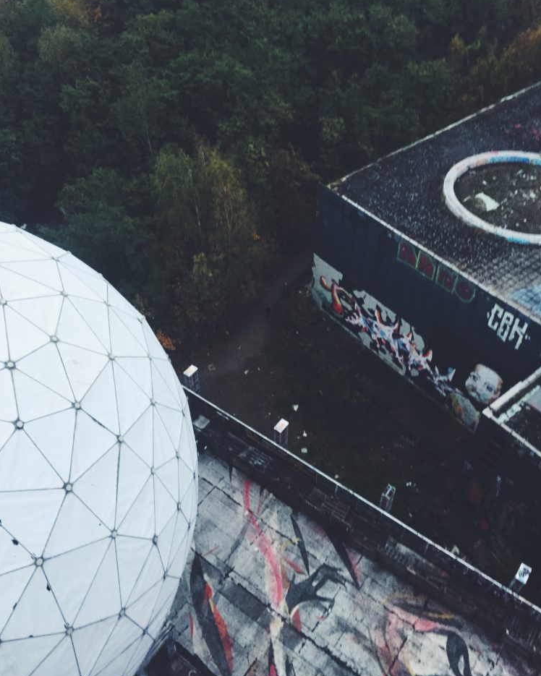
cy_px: 315
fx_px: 620
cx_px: 265
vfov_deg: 57.1
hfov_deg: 47.1
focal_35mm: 31
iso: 200
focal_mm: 4.15
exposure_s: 1/33
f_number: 2.2
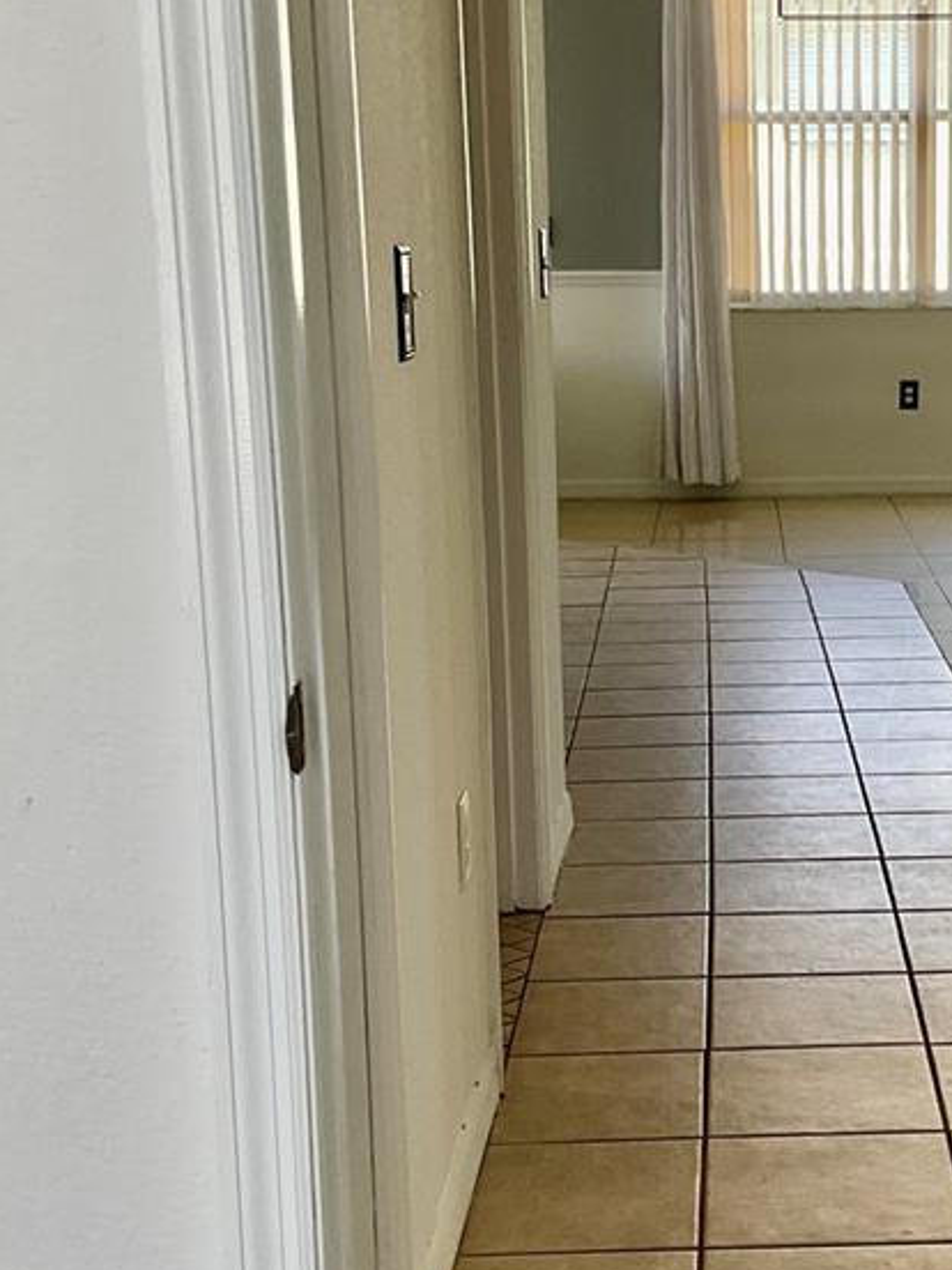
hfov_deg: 22.8
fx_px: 2310
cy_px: 695
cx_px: 826
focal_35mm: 63
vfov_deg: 30.7
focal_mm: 3
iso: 40
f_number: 1.8
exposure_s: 1/60
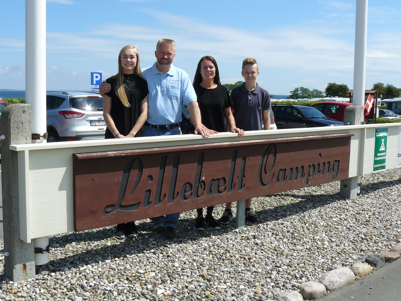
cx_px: 200
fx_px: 487
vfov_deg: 34.3
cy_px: 150
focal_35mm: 42
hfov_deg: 44.8
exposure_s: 1/400
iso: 100
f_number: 5.6
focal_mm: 6
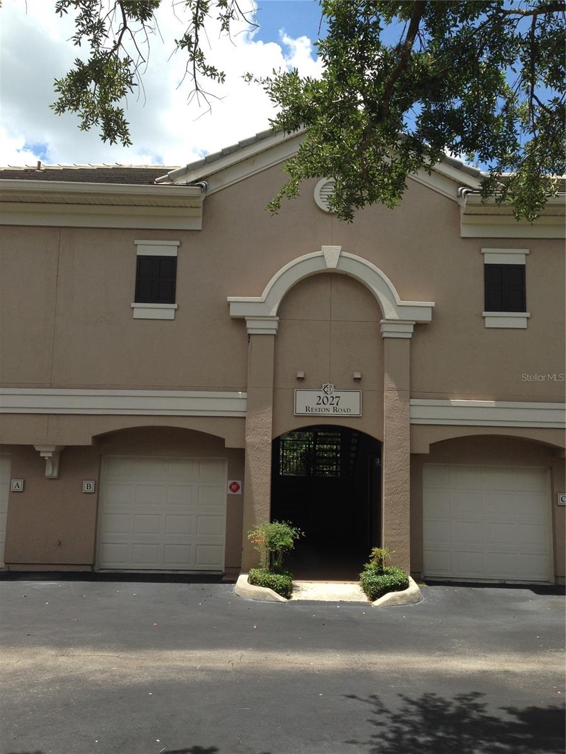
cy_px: 377
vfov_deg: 55.4
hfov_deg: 42.9
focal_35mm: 33
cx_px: 283
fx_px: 719
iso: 50
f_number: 2.4
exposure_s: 1/1106
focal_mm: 4.12
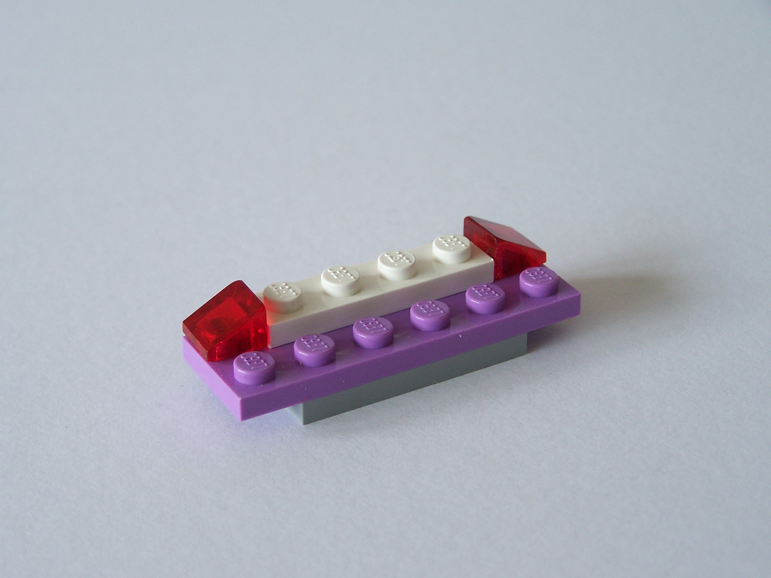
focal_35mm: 82
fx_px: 1826
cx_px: 386
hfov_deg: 23.8
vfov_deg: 18.0
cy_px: 289
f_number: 3.2
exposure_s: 1/45
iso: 100
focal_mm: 13.7
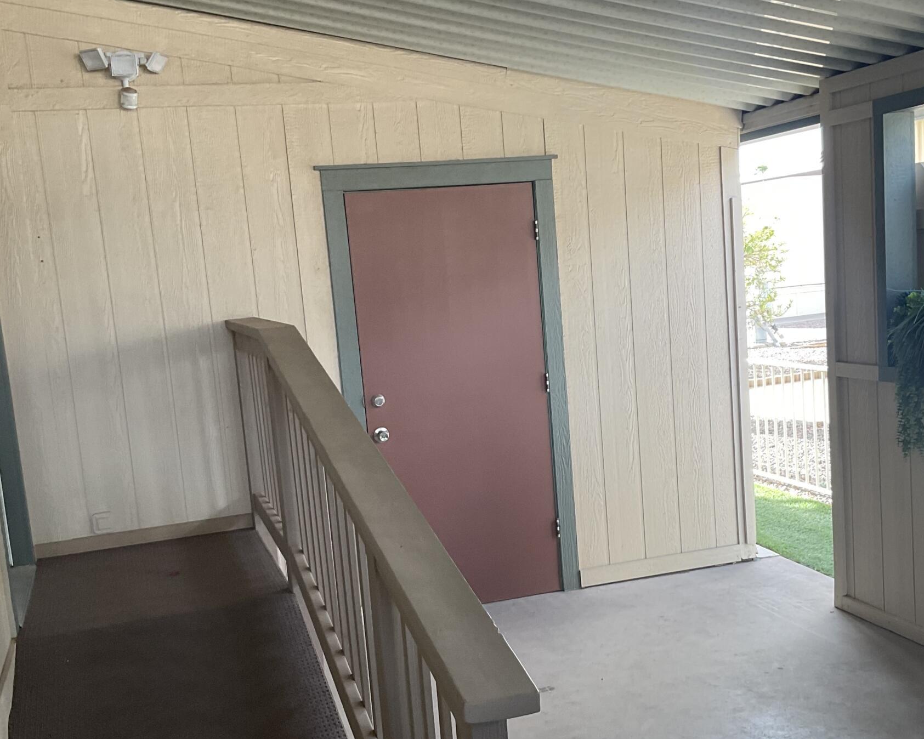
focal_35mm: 43
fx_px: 1176
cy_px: 439
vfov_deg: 34.8
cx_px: 509
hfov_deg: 42.8
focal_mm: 3
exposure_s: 1/120
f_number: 1.8
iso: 40
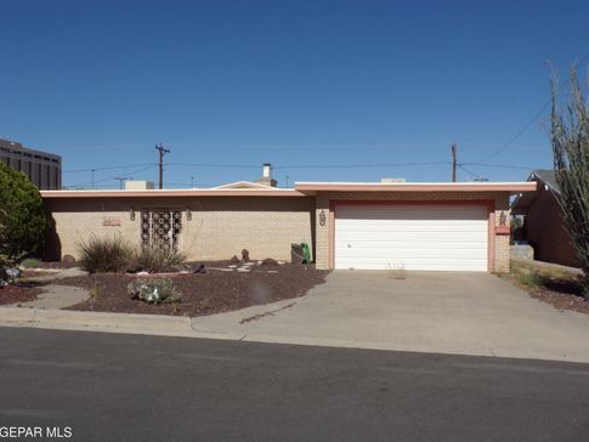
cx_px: 301
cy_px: 225
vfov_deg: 43.0
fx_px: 562
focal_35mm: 33
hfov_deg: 55.3
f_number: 8.3
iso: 80
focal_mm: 5.8
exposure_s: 1/480
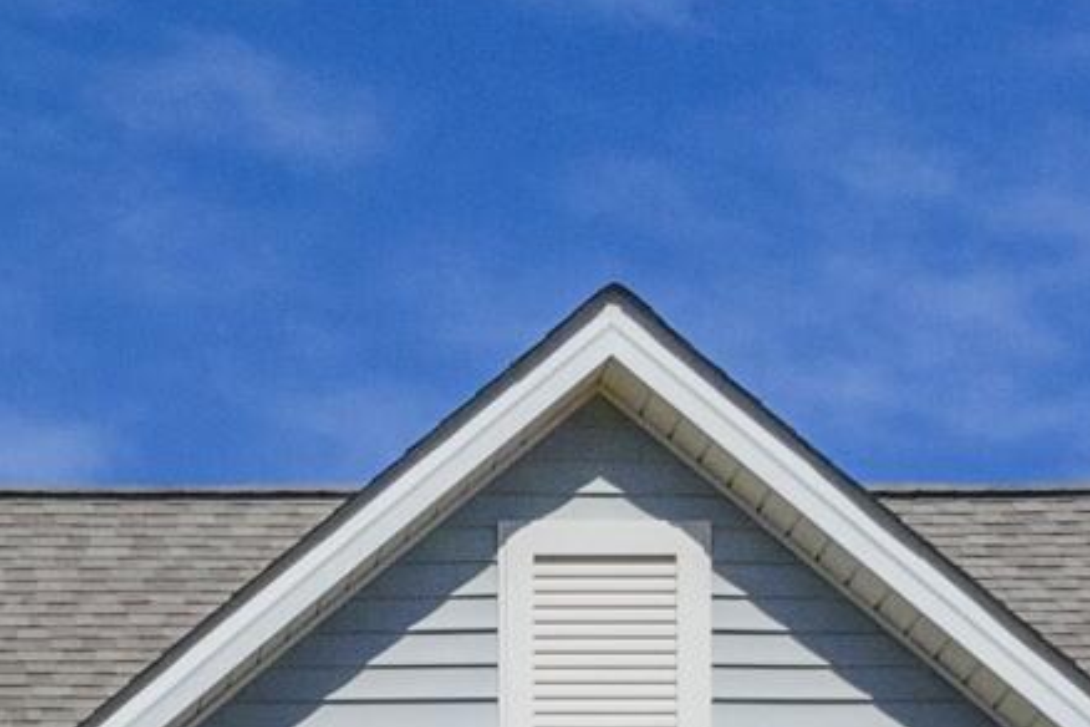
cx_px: -331
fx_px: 5177
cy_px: 2248
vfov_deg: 7.1
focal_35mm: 171
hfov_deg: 11.7
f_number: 8
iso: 100
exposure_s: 1/120
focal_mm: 12.29
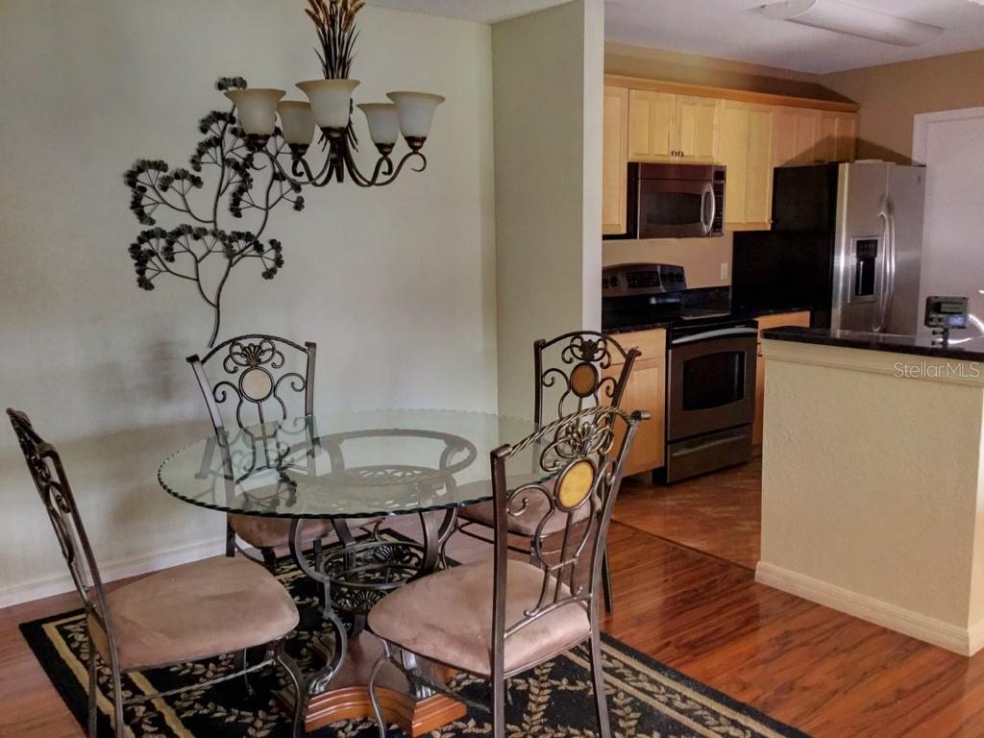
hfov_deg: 58.4
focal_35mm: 31
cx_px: 492
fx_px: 881
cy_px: 369
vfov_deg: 45.4
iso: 200
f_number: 2.4
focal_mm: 3.3
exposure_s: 1/30
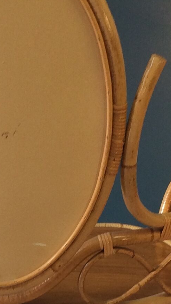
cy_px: 336
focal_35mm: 118
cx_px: 38
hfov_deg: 10.3
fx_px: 951
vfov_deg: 17.5
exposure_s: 1/50
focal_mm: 4.15
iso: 50
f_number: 2.2
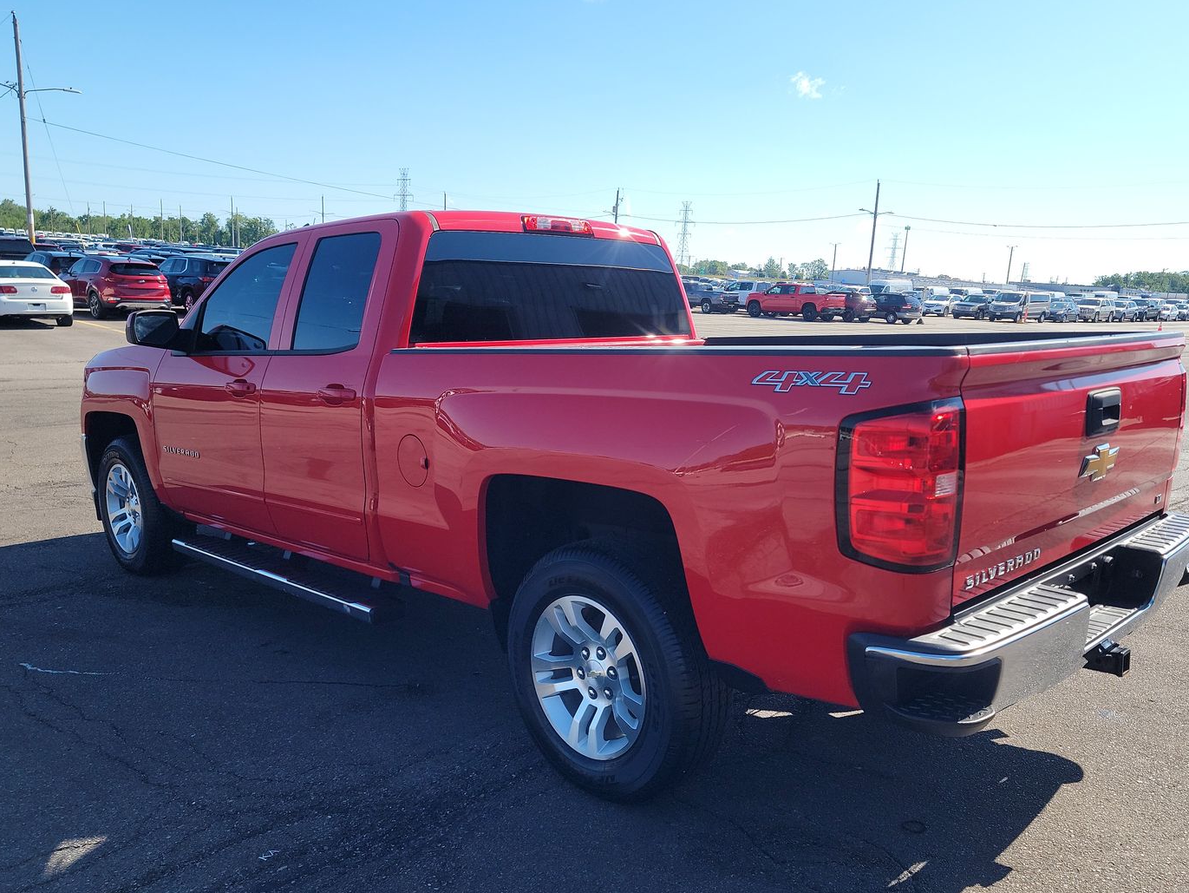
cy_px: 476
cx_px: 606
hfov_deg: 63.4
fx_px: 962
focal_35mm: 28
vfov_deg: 49.7
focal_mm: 6.7
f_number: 1.8
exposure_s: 1/448
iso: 50
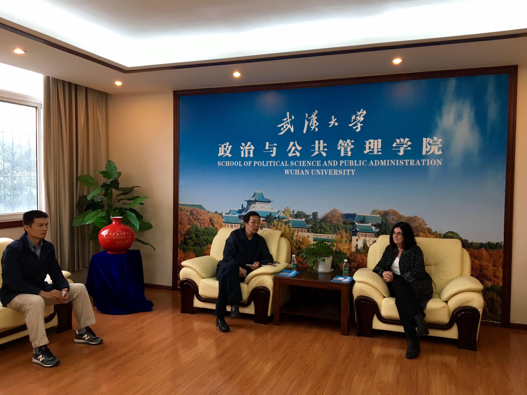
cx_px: 264
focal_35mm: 29
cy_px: 198
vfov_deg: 48.2
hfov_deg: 61.7
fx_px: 442
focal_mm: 4.15
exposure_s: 1/33
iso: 64
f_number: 2.2
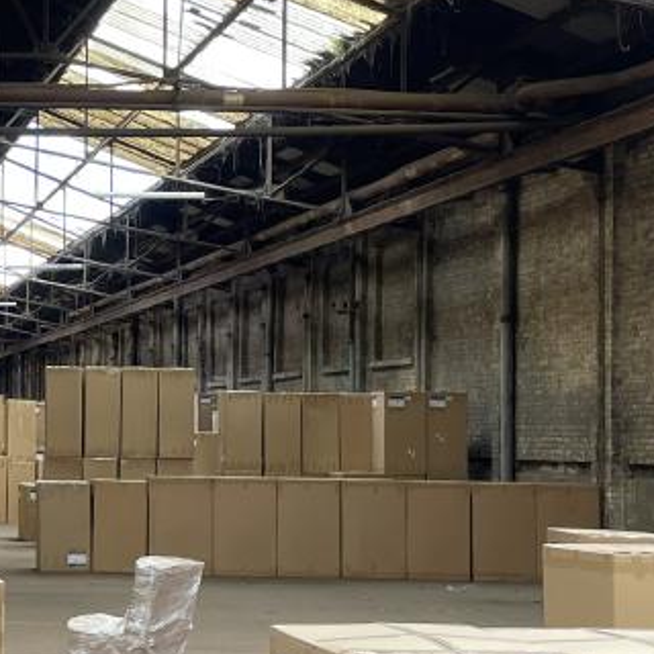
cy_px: 372
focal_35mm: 92
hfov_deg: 17.9
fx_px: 1966
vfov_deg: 18.9
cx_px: -139
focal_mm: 4.2
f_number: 1.6
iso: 40
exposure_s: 1/121
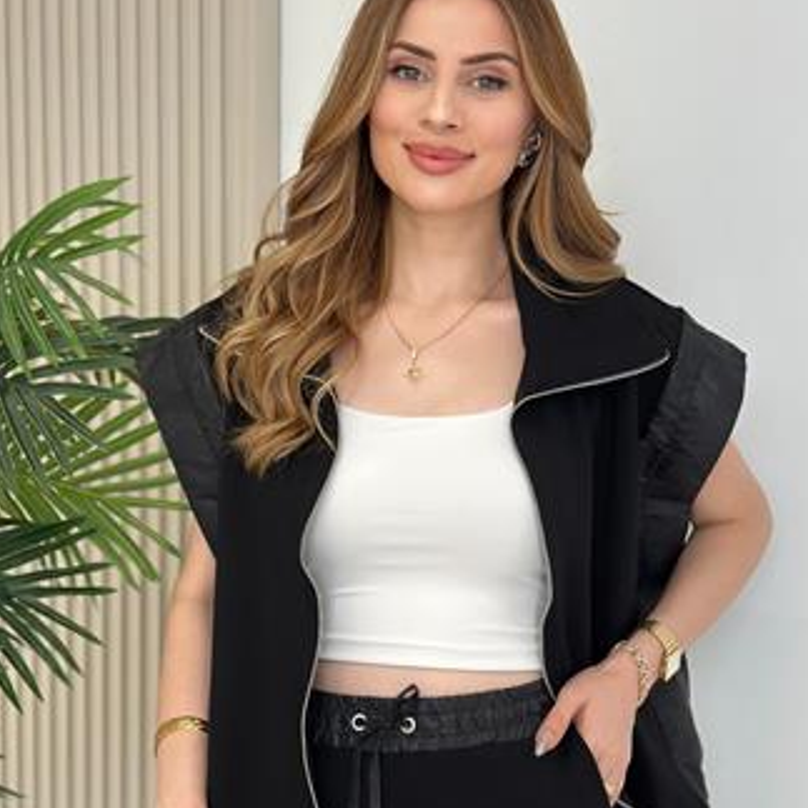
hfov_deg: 24.6
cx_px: 458
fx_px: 1849
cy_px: 524
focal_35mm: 70
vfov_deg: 24.6
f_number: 1.78
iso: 80
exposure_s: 1/237
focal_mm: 6.86
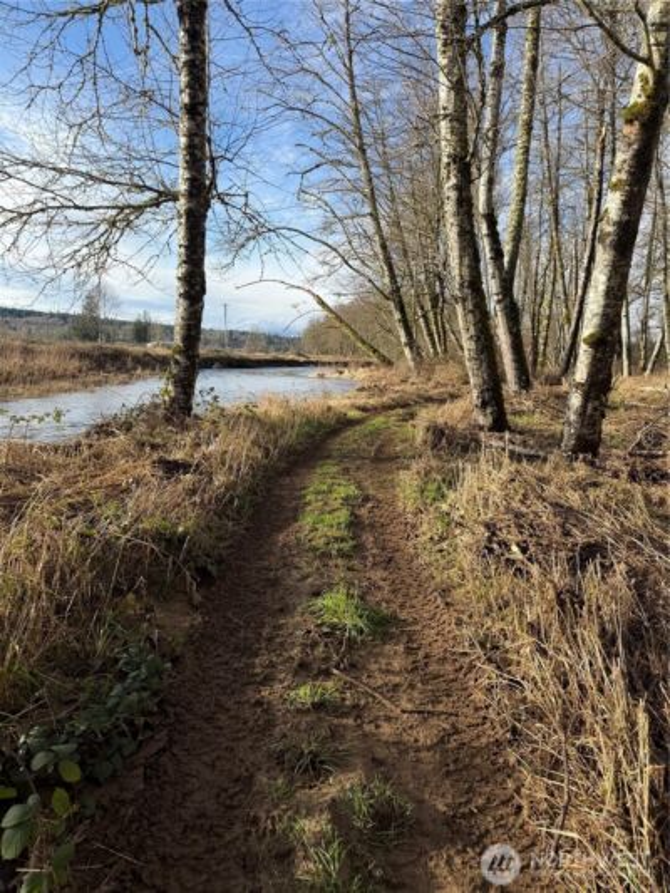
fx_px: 619
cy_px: 446
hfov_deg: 56.8
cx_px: 335
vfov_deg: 71.6
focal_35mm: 24
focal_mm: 6.76
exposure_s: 1/2000
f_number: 1.78
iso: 80
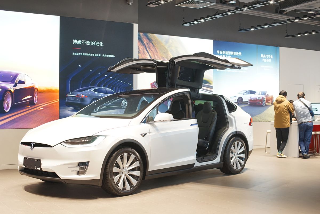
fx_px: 445
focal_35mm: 50
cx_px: 160
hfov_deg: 39.6
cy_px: 107
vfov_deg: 27.0
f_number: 4.5
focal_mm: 50
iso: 800
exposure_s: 1/60
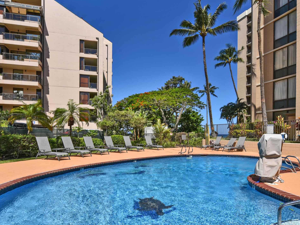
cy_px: 134
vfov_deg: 60.6
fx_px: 191
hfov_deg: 76.4
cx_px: 150
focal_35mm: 22
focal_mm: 14
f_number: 13
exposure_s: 1/200
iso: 100
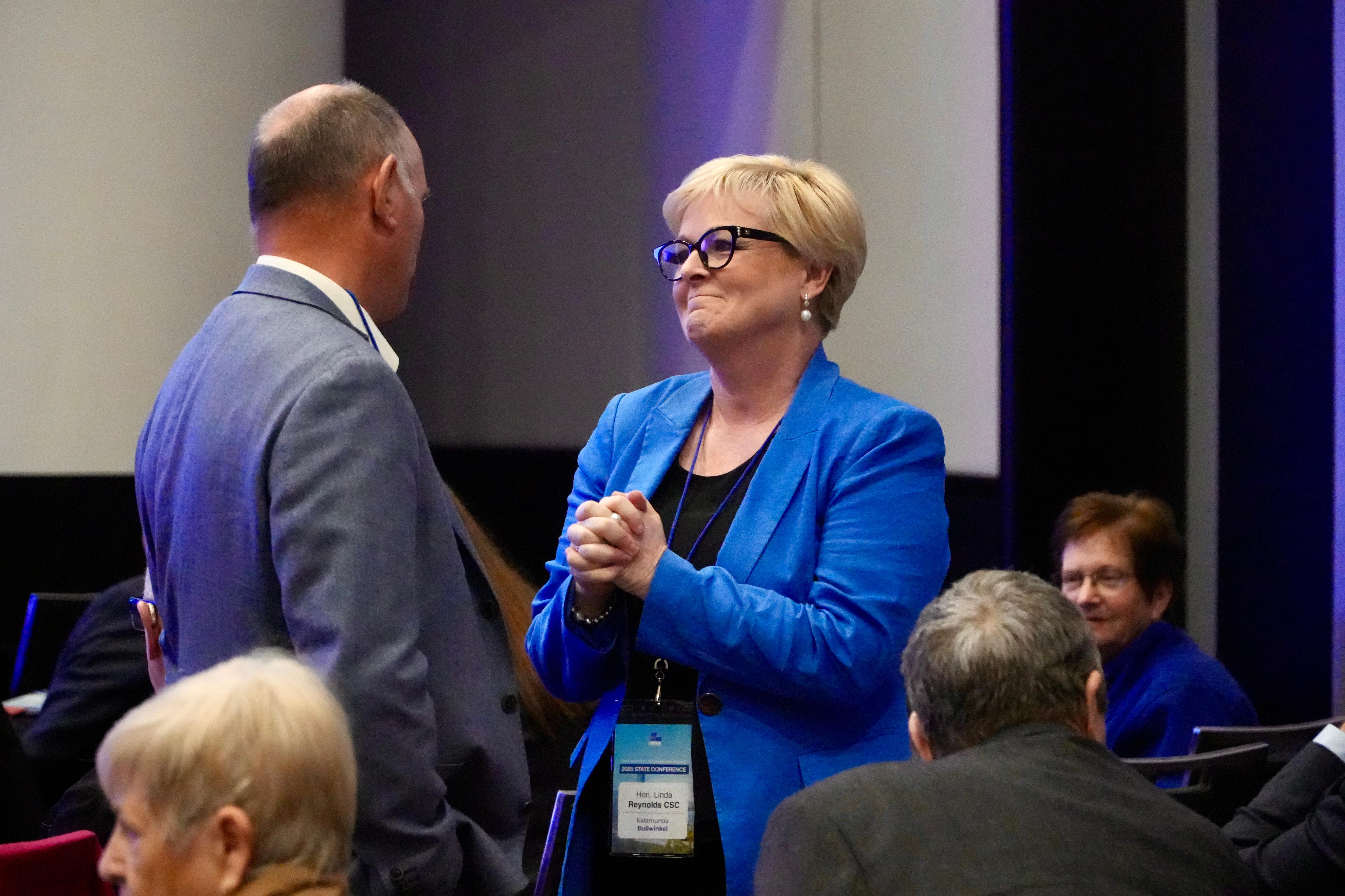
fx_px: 5884
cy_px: 448
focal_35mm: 158
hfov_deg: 13.0
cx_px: 672
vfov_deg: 8.7
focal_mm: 105
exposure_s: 1/200
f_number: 4
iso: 10000
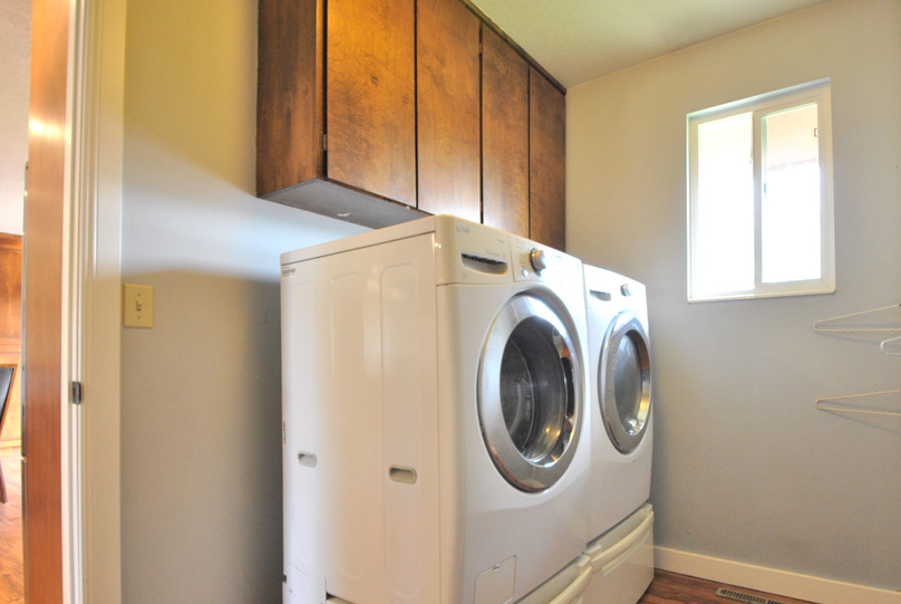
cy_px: 362
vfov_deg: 64.1
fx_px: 476
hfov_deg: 86.4
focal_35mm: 19
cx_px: 510
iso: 400
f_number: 3.5
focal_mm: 10
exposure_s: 1/15
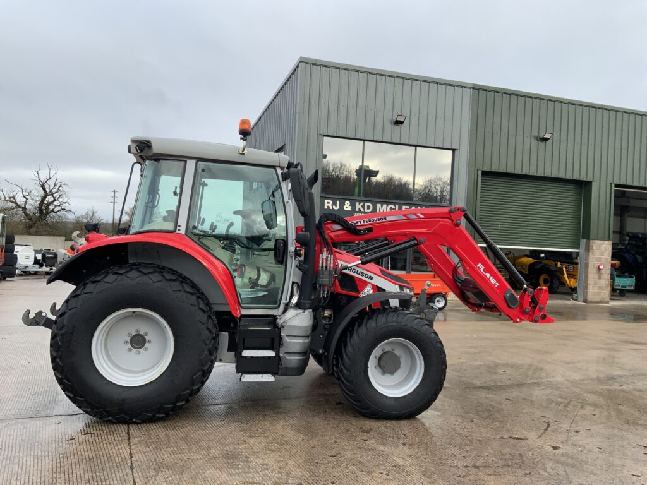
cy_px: 242
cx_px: 324
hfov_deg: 61.7
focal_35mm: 29
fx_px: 542
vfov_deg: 48.2
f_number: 1.8
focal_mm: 3
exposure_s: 1/442
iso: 16
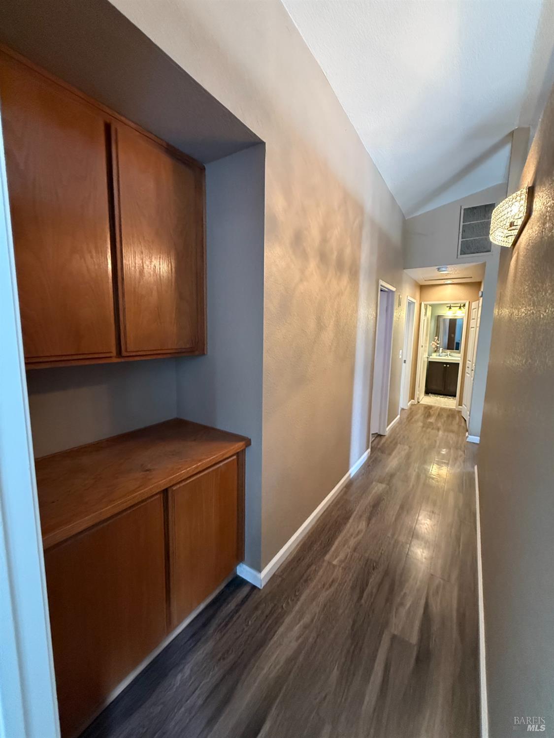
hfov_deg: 85.7
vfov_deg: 102.1
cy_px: 369
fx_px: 299
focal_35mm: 14
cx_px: 277
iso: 800
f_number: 2.2
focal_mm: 2.22
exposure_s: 1/60
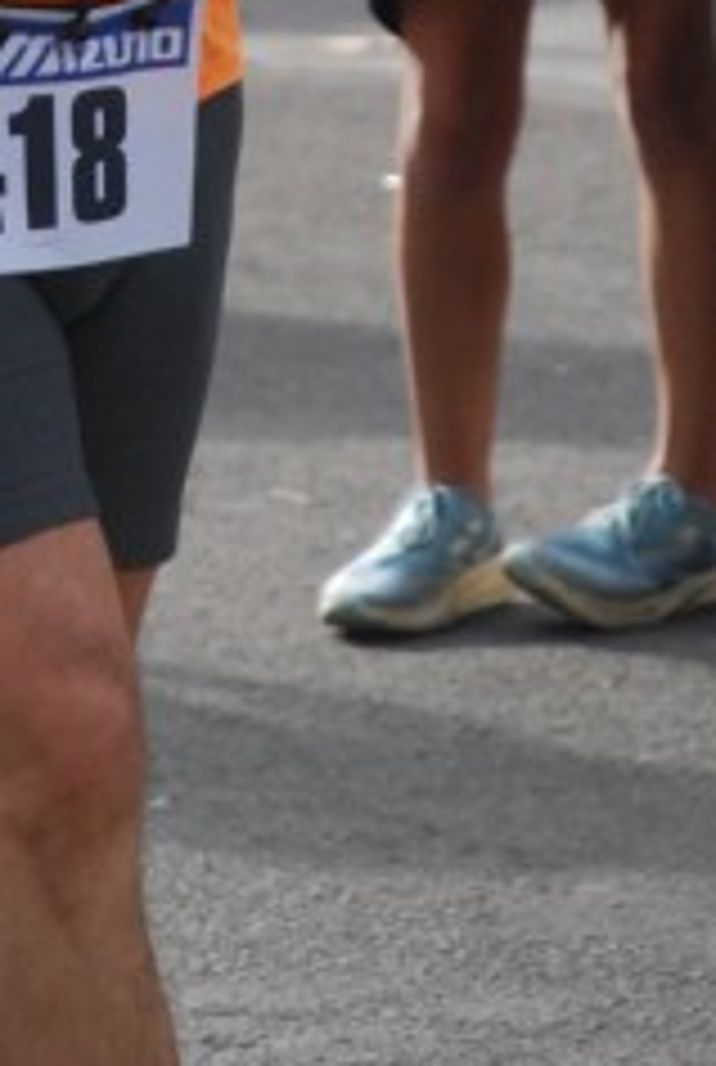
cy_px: -265
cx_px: 178
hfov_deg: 3.6
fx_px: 11257
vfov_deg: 5.4
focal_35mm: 379
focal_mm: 100
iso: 1000
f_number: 5.6
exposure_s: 1/640
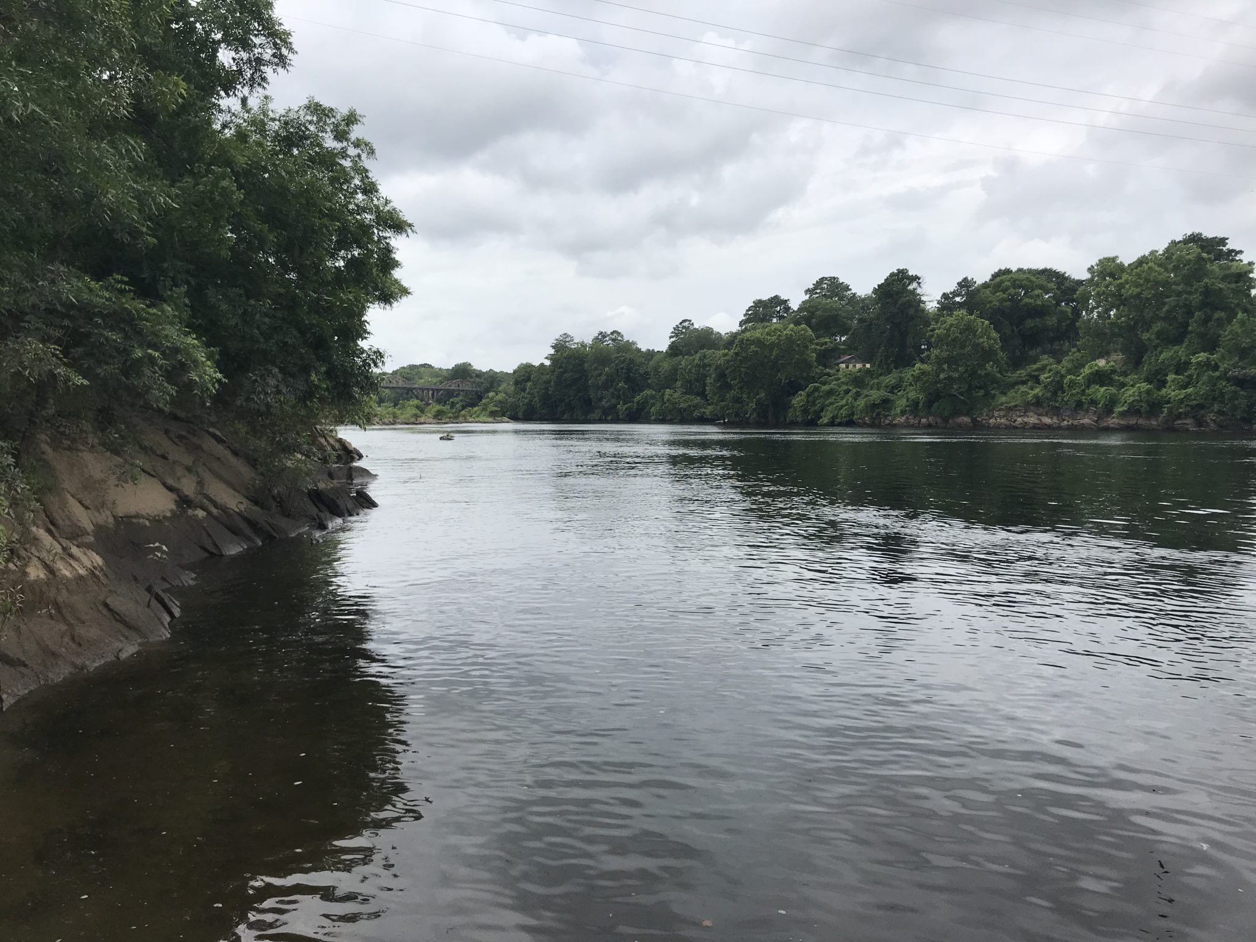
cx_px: 628
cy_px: 471
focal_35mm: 28
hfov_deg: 63.4
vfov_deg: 49.7
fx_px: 1016
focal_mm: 3.99
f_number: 1.8
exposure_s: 1/2994
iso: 20
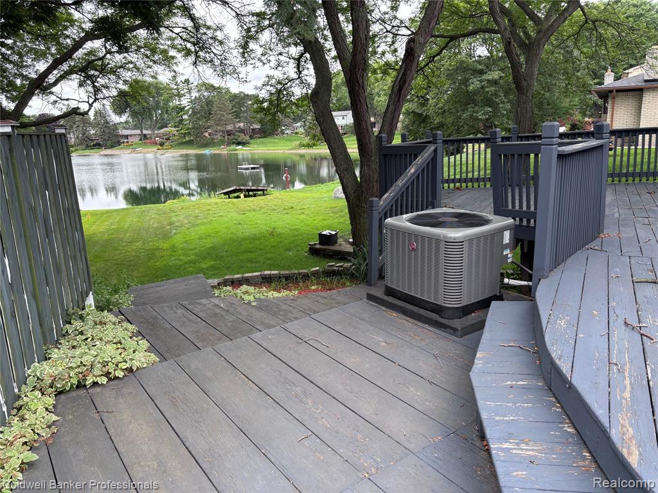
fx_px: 494
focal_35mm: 26
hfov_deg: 67.3
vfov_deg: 53.1
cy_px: 246
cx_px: 329
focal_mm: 5.96
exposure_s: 1/171
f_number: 1.6
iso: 64
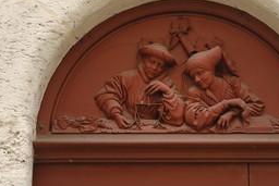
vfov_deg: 12.3
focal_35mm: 111
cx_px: 174
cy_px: 37
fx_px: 859
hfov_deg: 18.4
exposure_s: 1/160
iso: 100
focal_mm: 45
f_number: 4.2
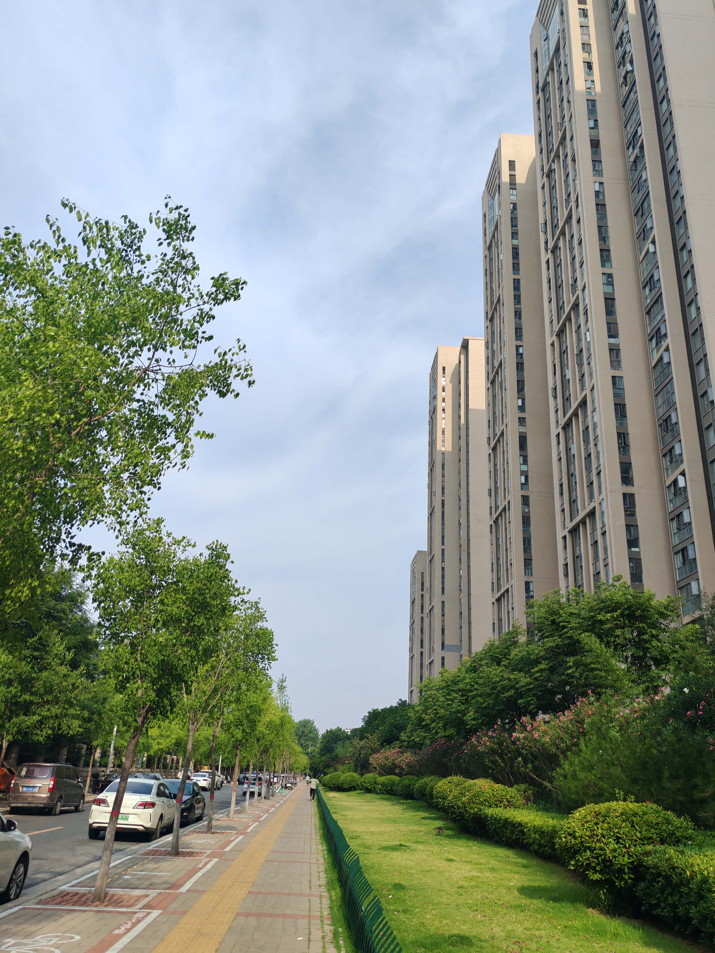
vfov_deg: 65.3
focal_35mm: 27
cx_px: 358
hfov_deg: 51.4
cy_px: 476
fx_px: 744
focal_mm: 5.52
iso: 50
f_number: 1.95
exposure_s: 1/1400
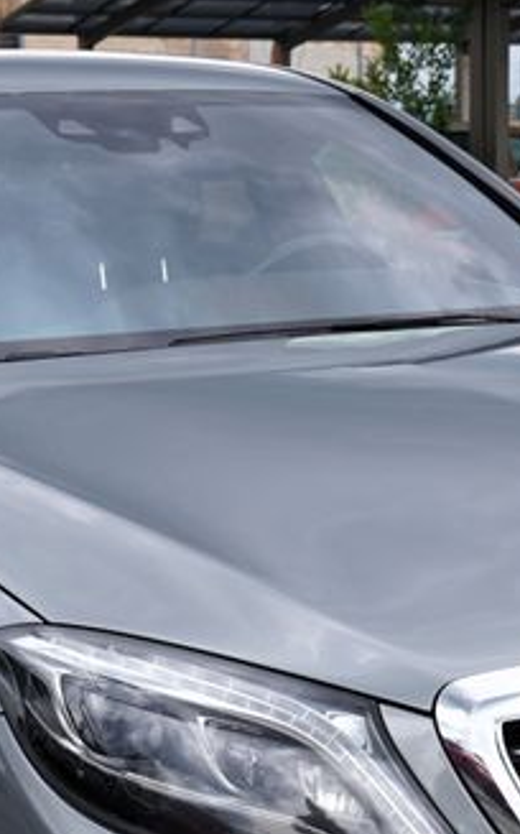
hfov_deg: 13.2
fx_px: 2248
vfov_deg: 20.8
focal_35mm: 99
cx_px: 352
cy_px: 643
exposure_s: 1/200
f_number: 6.3
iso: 100
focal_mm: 31
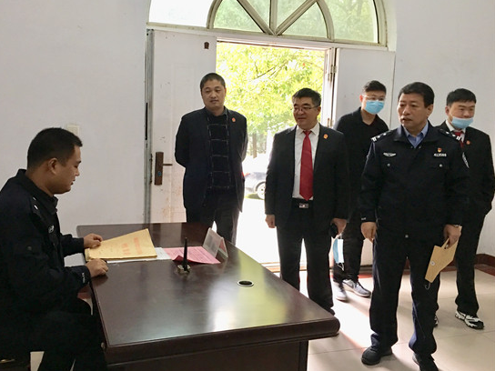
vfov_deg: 44.1
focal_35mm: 32
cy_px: 173
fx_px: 458
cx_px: 226
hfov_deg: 56.7
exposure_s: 1/17
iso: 100
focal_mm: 4.15
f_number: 2.2
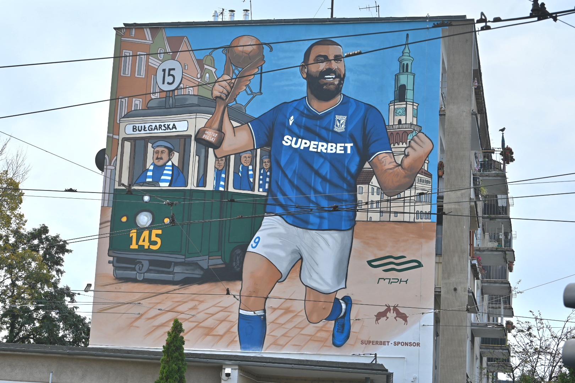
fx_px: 1198
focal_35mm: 75
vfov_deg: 18.2
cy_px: 192
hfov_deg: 27.0
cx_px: 288
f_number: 7.1
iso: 100
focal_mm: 75
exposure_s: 1/250
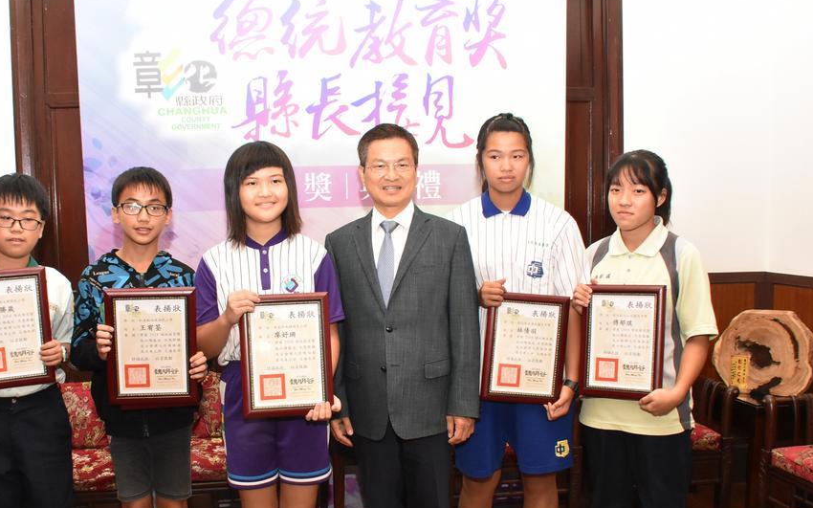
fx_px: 775
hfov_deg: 54.9
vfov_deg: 36.0
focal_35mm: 35
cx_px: 321
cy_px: 323
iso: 3200
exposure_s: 1/60
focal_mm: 18
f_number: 10
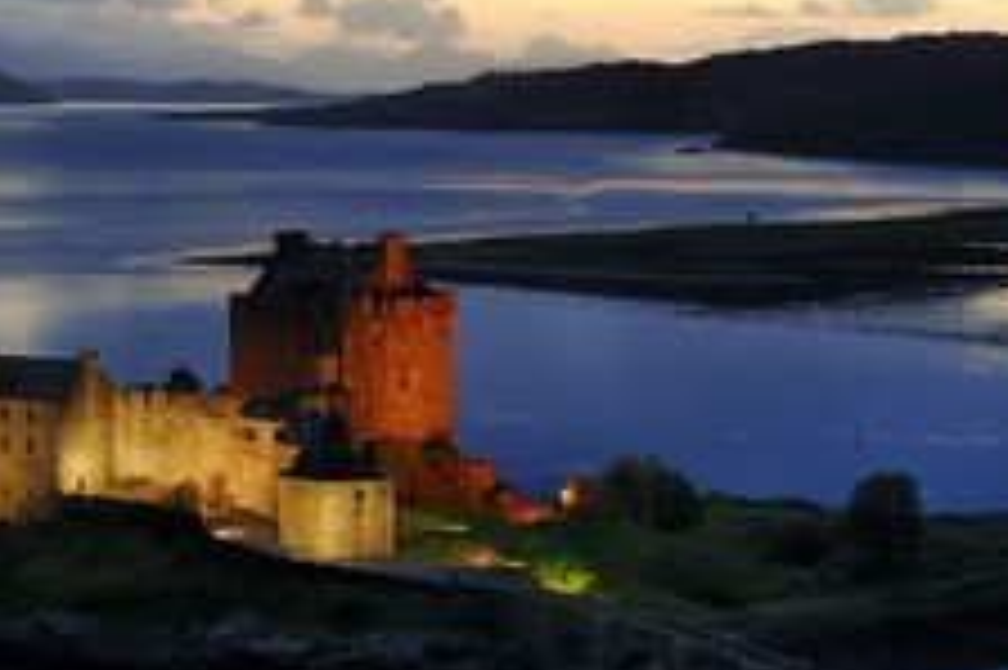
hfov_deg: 19.5
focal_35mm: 105
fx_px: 2938
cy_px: 328
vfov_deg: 13.0
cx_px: 432
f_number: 7.1
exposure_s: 1.6
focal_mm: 56
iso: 100
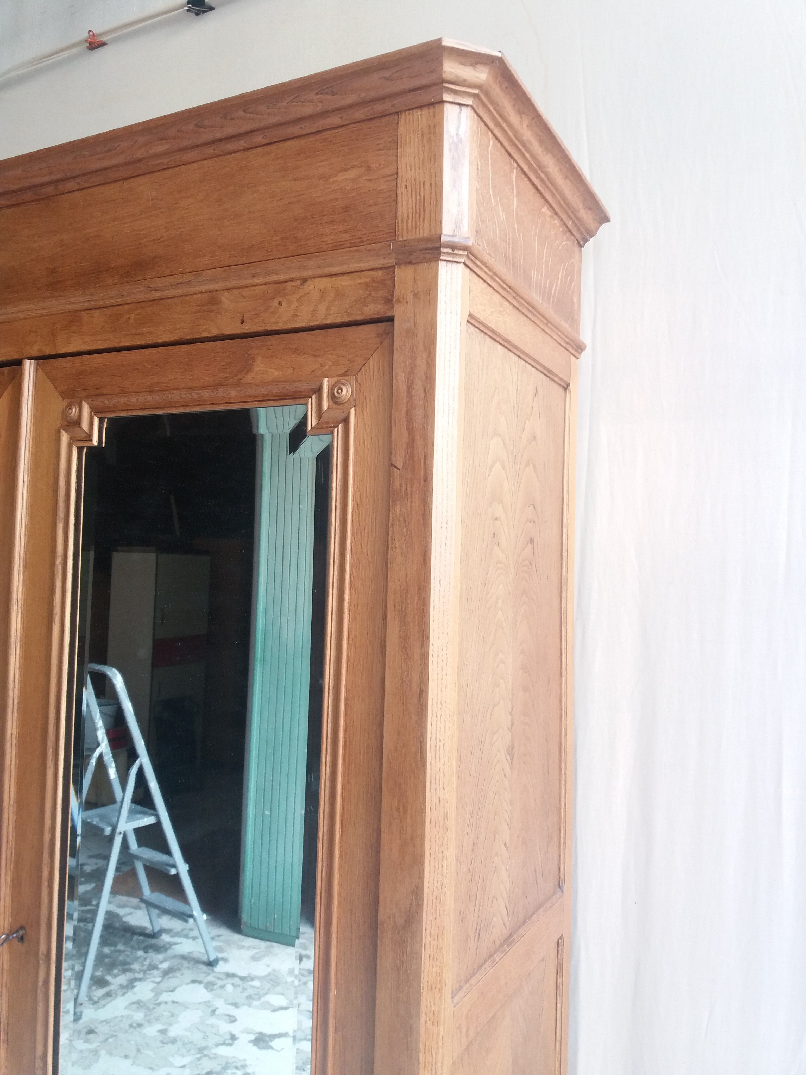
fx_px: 869
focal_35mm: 28
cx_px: 403
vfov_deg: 63.4
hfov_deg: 49.7
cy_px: 538
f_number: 1.9
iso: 80
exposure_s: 1/50
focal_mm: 3.7
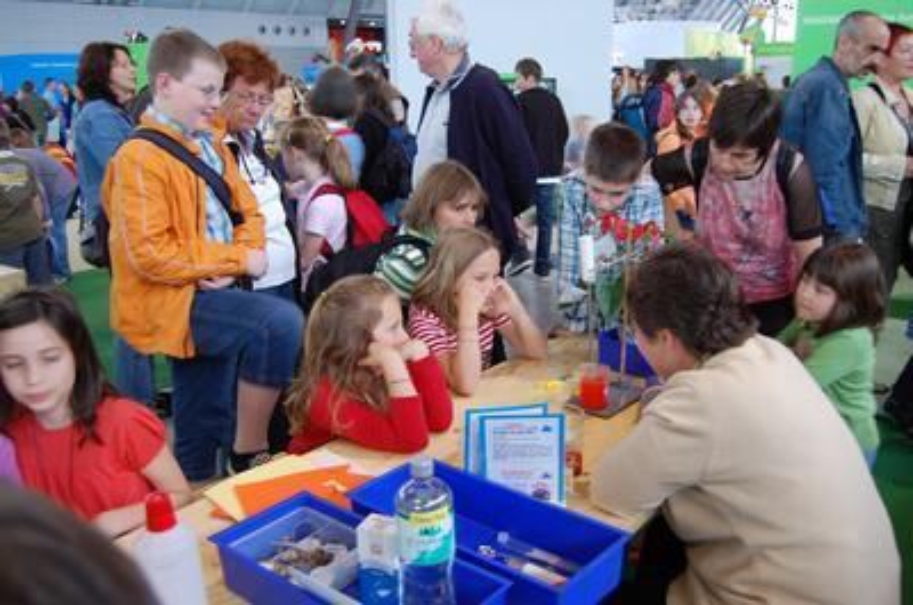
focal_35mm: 30
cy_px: 302
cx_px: 456
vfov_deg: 43.4
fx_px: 759
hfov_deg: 62.0
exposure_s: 1/20
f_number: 3.8
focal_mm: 20
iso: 200
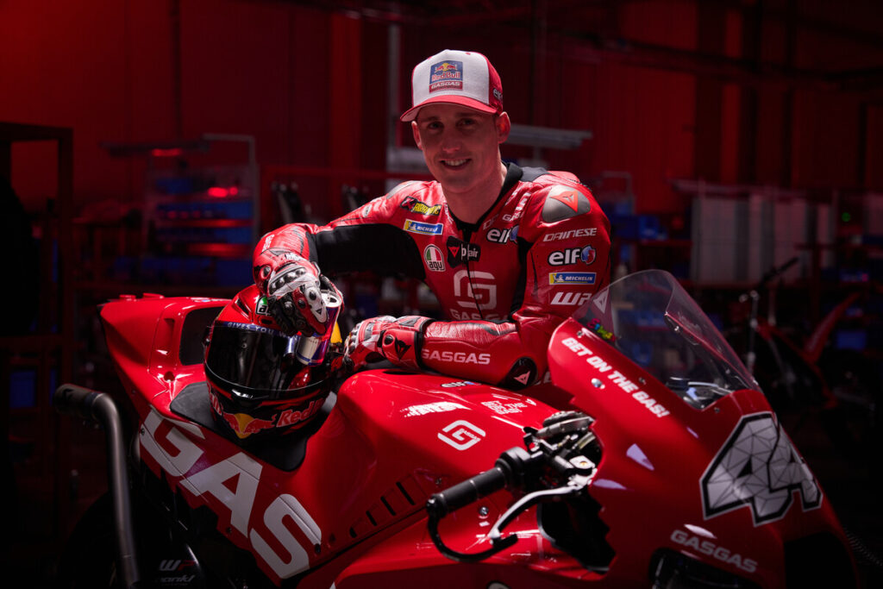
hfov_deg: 35.6
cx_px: 442
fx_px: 1374
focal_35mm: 56
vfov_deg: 24.2
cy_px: 294
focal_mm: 56
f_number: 2.8
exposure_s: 1/250
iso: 1000
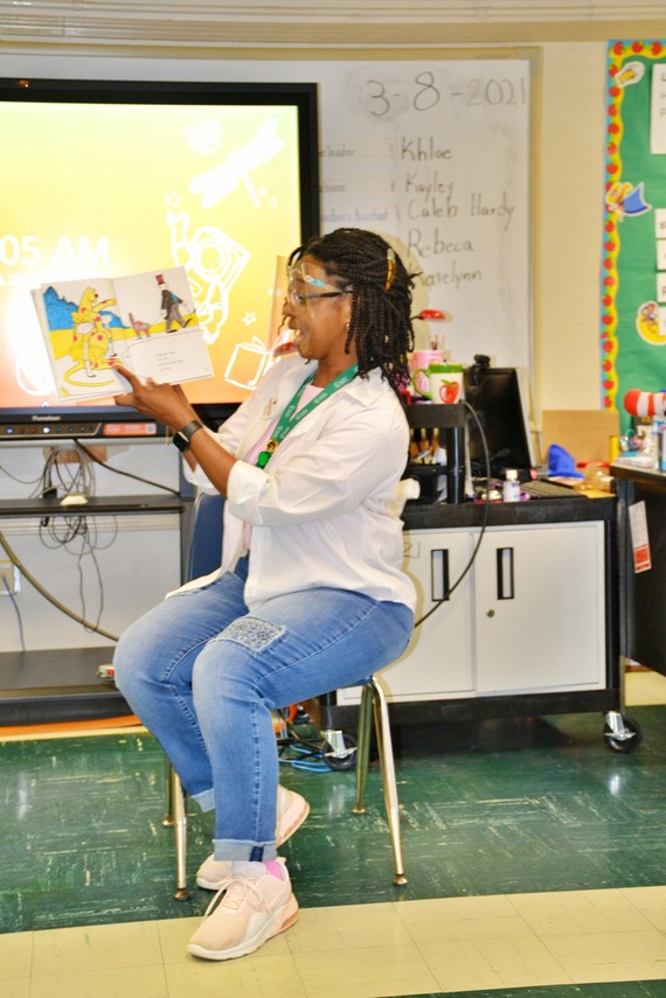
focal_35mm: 60
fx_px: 1665
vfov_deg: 33.4
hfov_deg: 22.6
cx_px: 333
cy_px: 499
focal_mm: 40
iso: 800
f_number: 4.5
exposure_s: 1/60
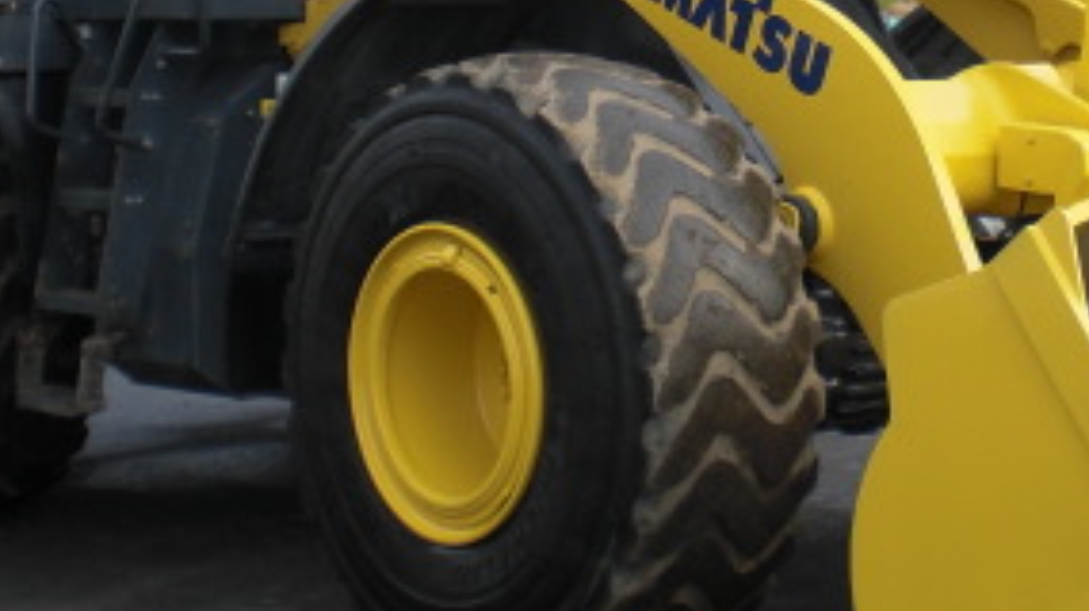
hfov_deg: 22.6
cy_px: 23
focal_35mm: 93
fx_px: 2684
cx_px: 886
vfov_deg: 12.9
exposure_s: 1/200
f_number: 3.1
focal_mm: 6.3
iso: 64
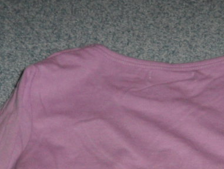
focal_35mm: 84
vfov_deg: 15.8
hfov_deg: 23.0
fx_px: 544
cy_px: 271
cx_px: 175
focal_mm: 4.1
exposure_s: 1/10
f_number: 8.2
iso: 100
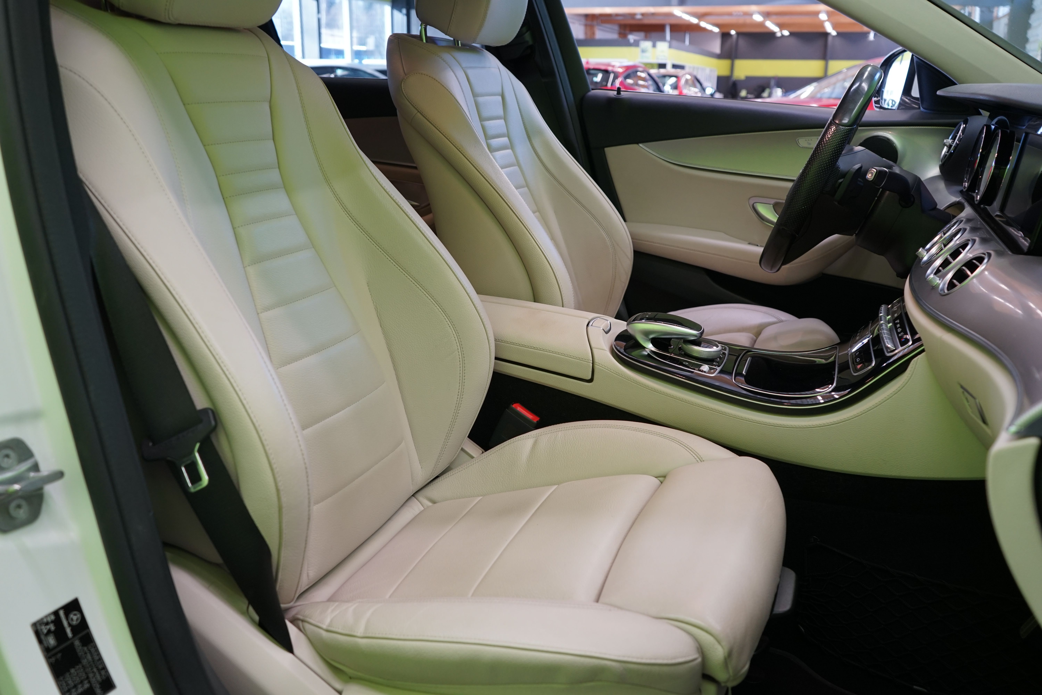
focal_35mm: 30
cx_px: 521
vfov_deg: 43.6
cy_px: 348
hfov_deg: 61.9
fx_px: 868
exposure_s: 1/30
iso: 640
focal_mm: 30
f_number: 5
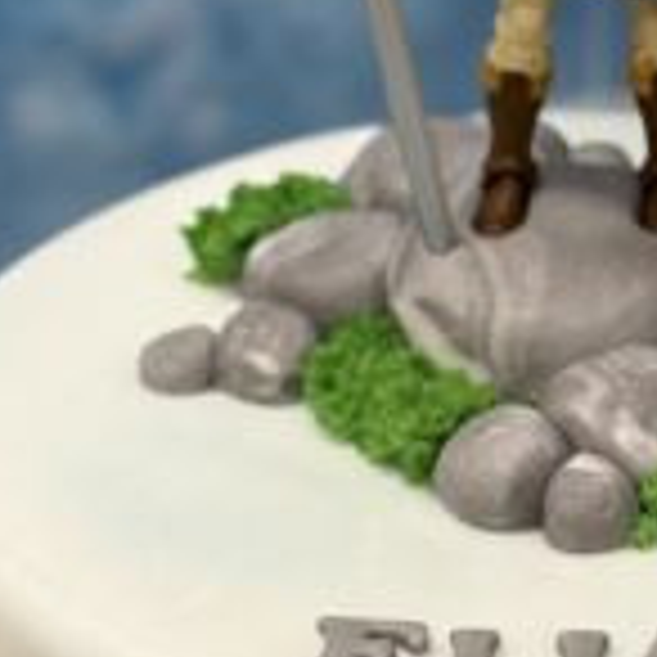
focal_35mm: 223
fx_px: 4788
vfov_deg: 7.8
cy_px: 657
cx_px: 567
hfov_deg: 7.8
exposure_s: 1/50
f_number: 1.78
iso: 64
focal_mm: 6.76
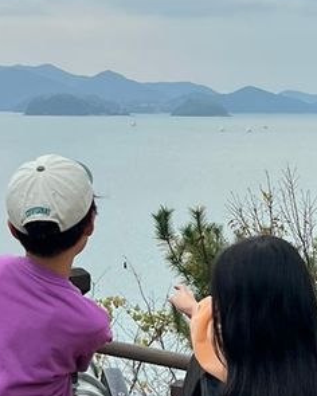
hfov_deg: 12.4
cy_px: 136
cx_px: 228
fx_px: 1454
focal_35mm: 124
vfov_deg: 15.5
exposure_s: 1/3356
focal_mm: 5.7
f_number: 1.5
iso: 50
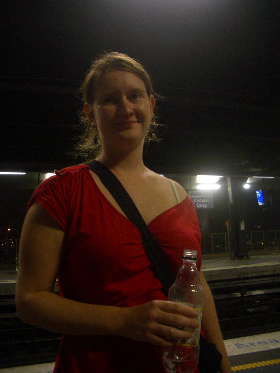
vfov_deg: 52.6
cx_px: 140
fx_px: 377
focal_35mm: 35
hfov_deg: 40.7
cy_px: 186
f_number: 2.6
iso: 100
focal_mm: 5.8
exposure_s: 1/8
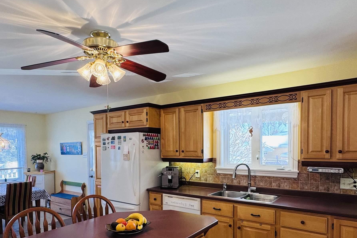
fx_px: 248
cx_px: 163
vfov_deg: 50.4
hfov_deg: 71.4
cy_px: 157
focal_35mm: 25
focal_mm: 2.22
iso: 80
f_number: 2.2
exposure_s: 1/120
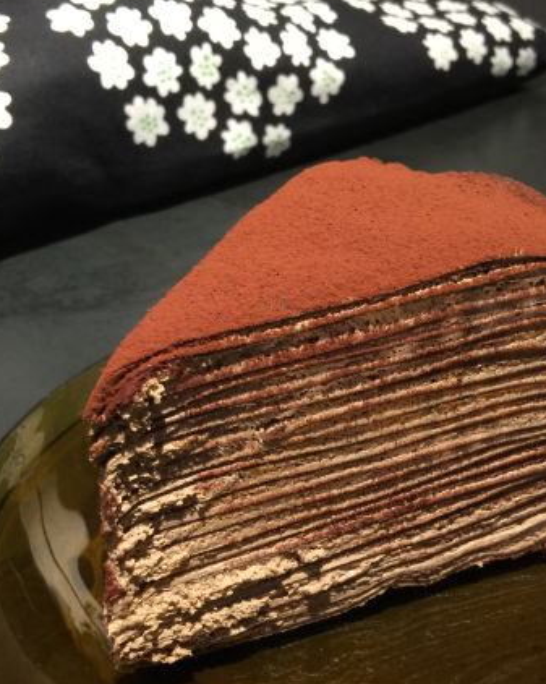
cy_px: 400
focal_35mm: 47
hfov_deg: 32.0
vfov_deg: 39.4
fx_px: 950
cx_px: 298
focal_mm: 4.15
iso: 80
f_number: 2.2
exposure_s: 1/15
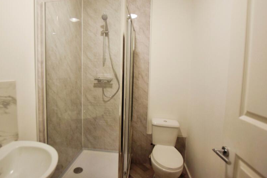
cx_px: 114
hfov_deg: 86.3
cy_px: 85
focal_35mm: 19
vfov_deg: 64.6
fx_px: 141
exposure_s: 1/60
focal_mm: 10
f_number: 3.5
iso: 900
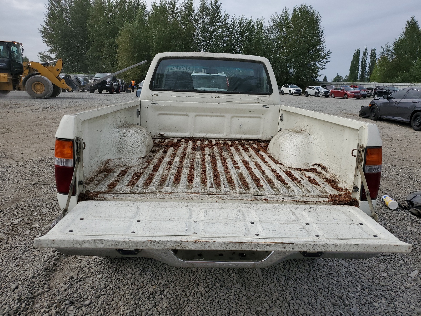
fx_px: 316
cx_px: 210
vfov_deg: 53.1
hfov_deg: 67.3
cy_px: 158
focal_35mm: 26
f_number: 1.5
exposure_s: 1/2500
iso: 50
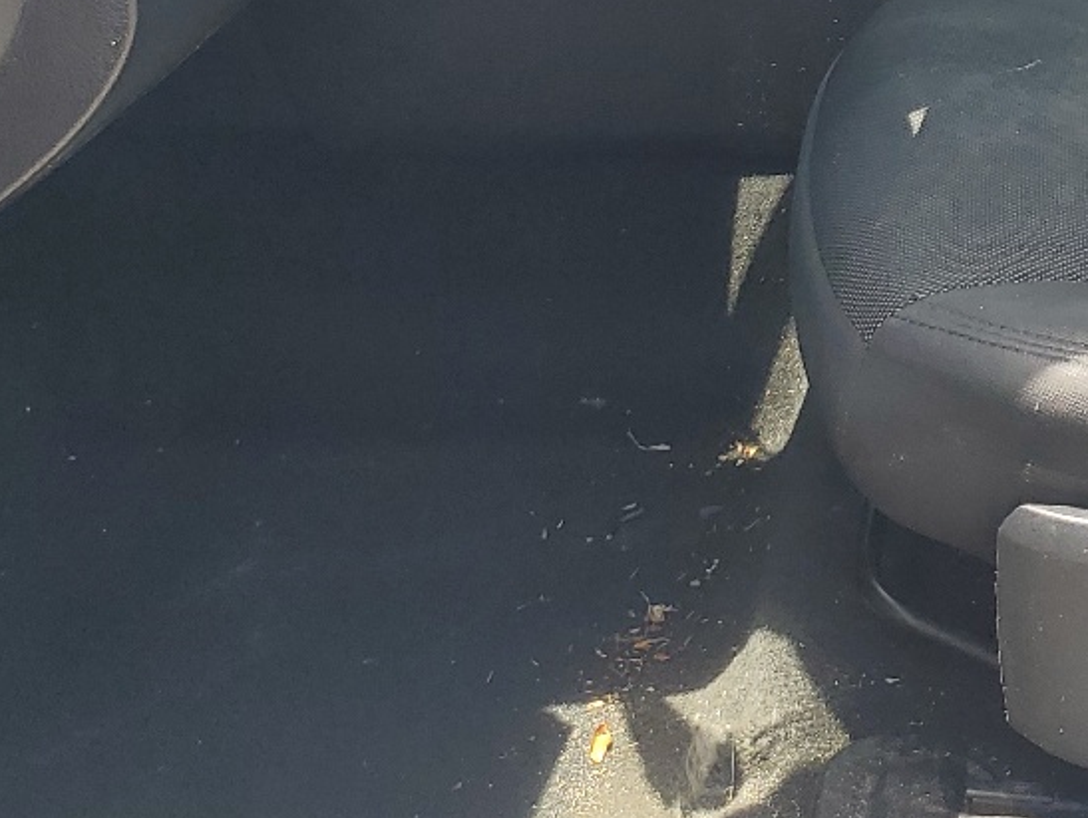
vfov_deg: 17.8
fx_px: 2390
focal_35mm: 76
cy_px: -326
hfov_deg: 23.9
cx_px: 1223
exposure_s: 1/455
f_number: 1.5
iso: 50
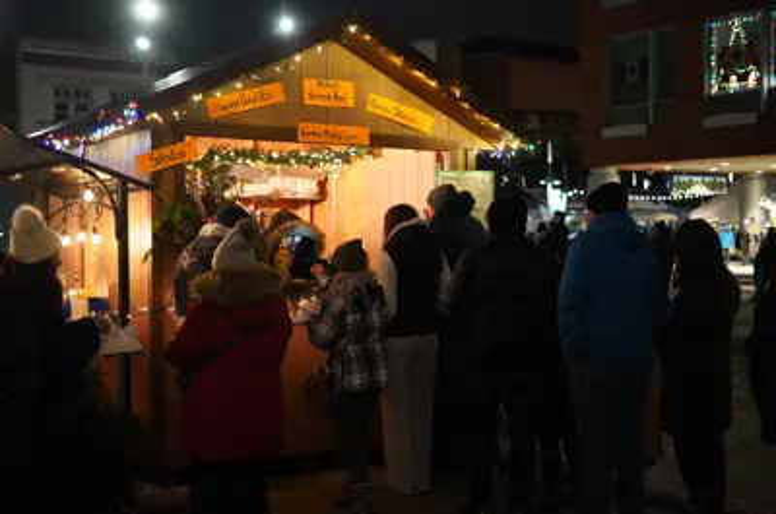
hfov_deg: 39.7
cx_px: 388
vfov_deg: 26.9
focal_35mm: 50
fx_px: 1076
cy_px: 257
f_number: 2
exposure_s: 1/160
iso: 10000
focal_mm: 50
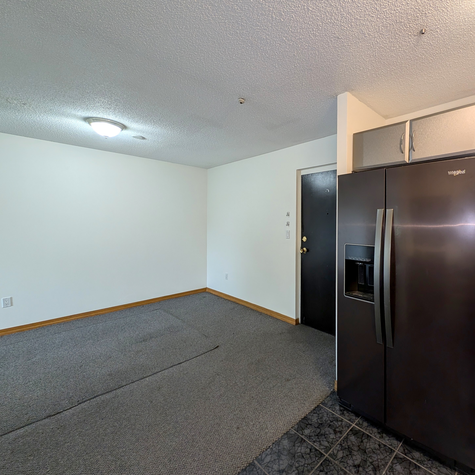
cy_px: 223
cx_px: 311
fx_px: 233
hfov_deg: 88.3
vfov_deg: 91.0
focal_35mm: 15
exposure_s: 1/34.4
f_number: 1.95
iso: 112
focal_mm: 2.23
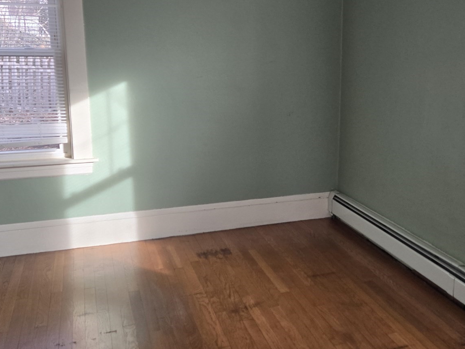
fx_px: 551
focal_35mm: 41
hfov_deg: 45.3
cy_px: 146
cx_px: 299
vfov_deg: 35.1
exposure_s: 1/180
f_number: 1.8
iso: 125
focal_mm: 5.4
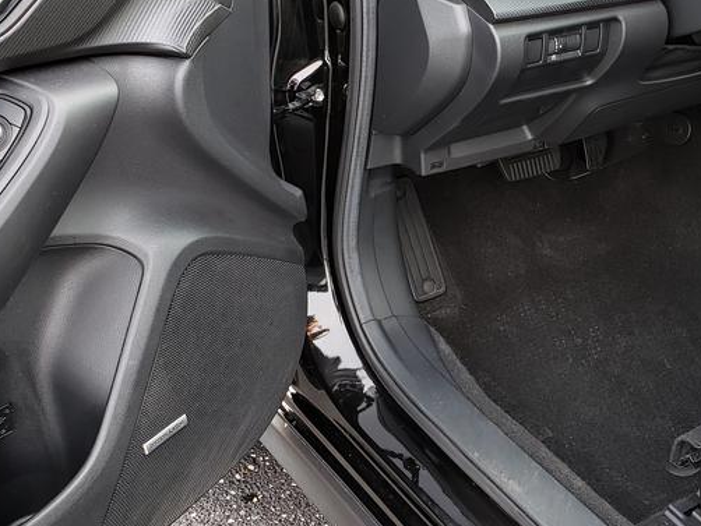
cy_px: 213
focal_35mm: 53
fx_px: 1074
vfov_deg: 27.5
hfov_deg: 35.6
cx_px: 497
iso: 80
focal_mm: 4.3
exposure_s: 1/50
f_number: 2.4
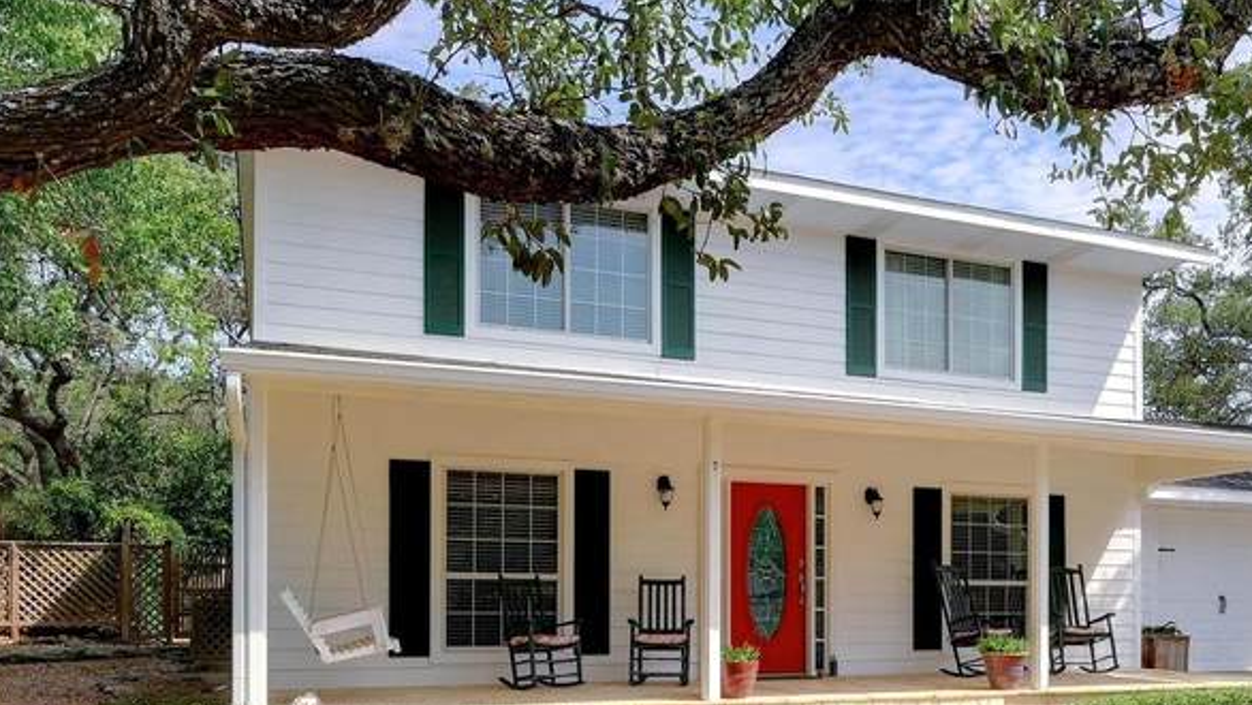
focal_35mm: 32
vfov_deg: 35.1
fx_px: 1063
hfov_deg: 60.6
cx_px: 731
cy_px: 599
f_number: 14
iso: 800
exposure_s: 1/200
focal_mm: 14
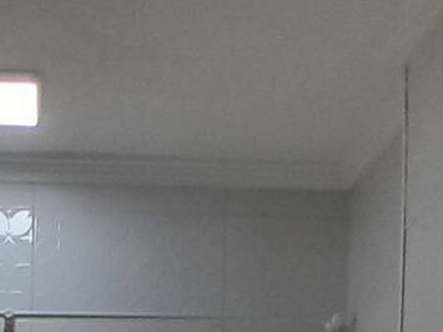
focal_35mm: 69
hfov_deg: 27.1
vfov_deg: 16.2
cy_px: 670
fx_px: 883
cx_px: 41
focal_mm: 1.46
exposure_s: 1/60
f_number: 2.2
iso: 50
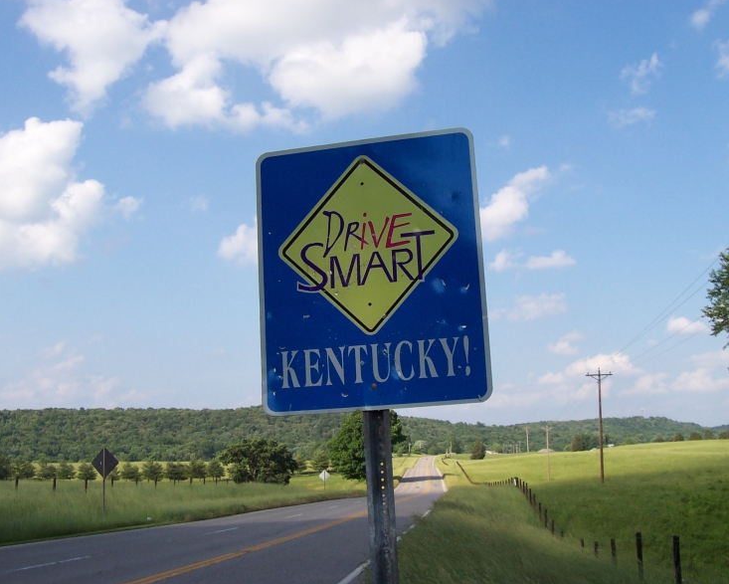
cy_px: 292
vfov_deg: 38.2
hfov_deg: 46.8
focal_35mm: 39
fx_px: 842
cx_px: 376
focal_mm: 5.6
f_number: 5.6
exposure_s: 1/500
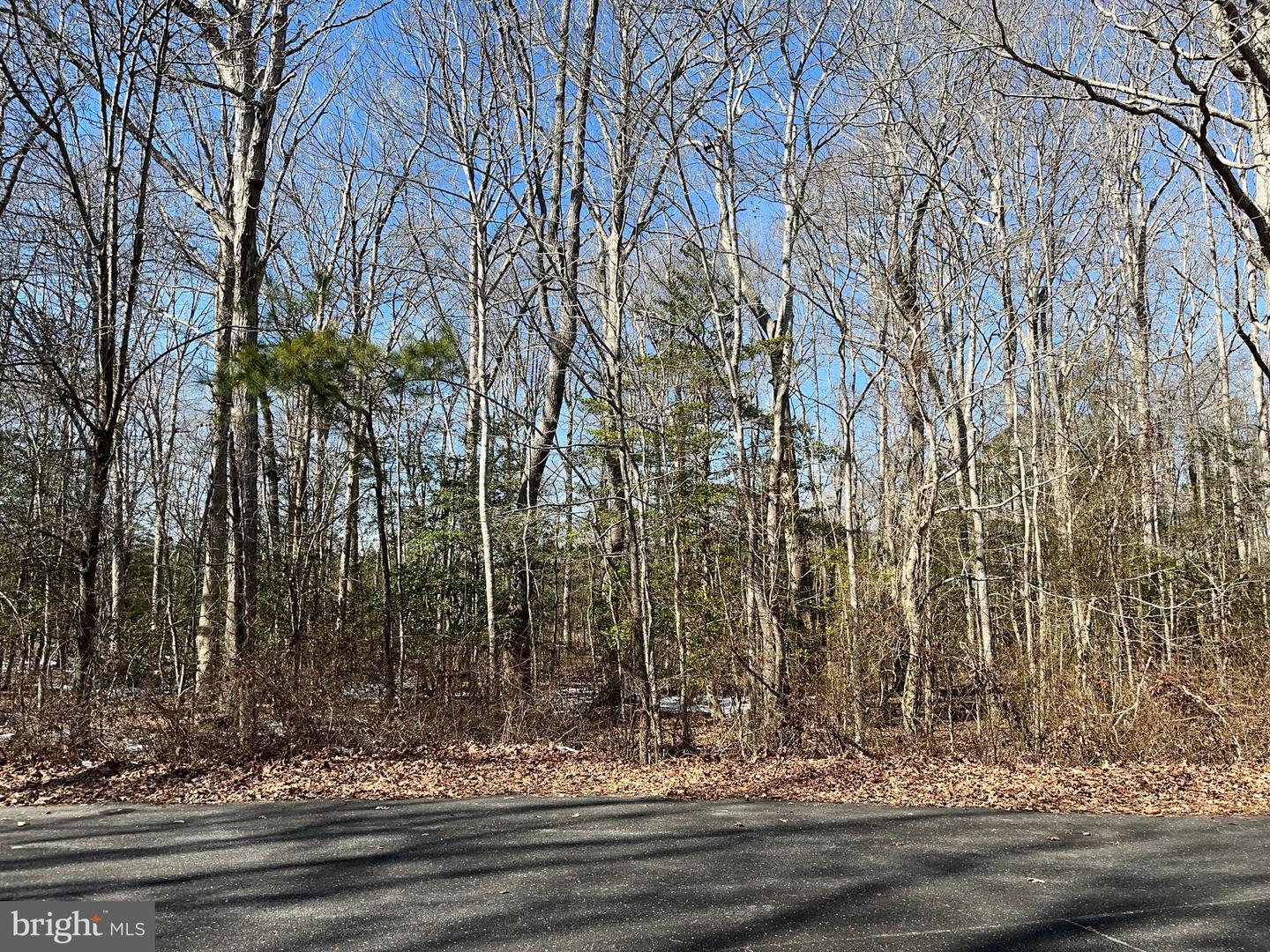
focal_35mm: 26
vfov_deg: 53.1
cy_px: 476
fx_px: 954
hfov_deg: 67.3
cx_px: 635
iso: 32
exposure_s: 1/1832
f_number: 1.6
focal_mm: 5.1
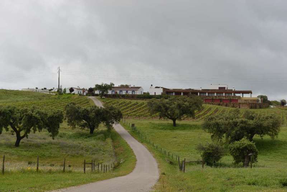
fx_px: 558
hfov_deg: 28.8
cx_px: 144
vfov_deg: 19.5
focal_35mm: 70
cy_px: 96
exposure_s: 1/250
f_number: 8
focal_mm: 70
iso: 125
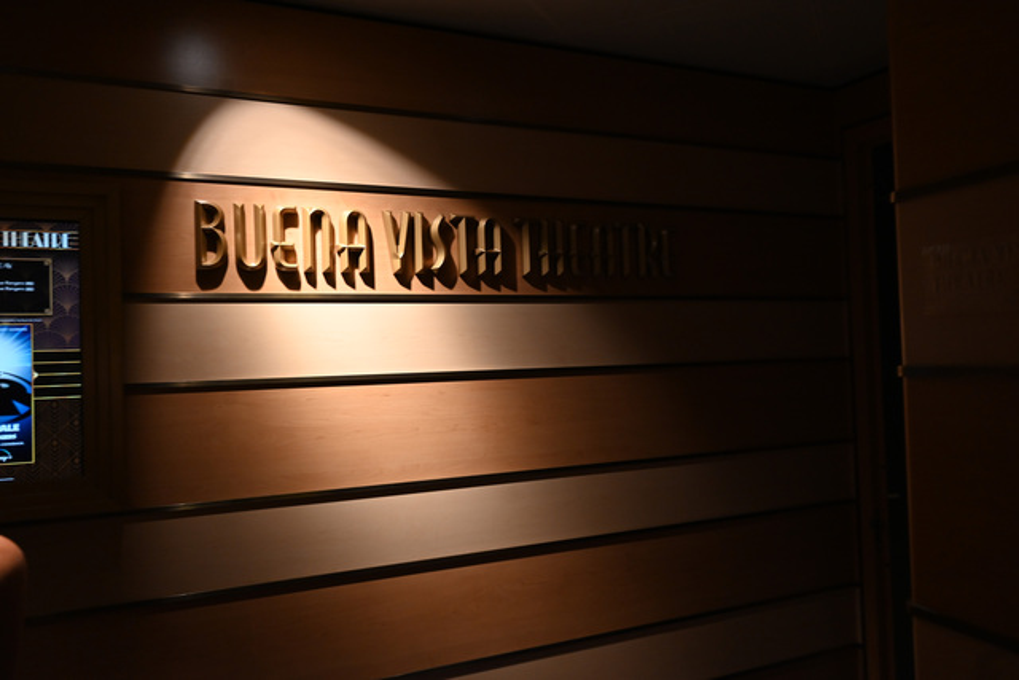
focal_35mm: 28
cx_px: 510
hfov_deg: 65.5
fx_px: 793
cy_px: 340
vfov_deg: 46.4
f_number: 4.5
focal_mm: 28
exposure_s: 1/125
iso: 1800
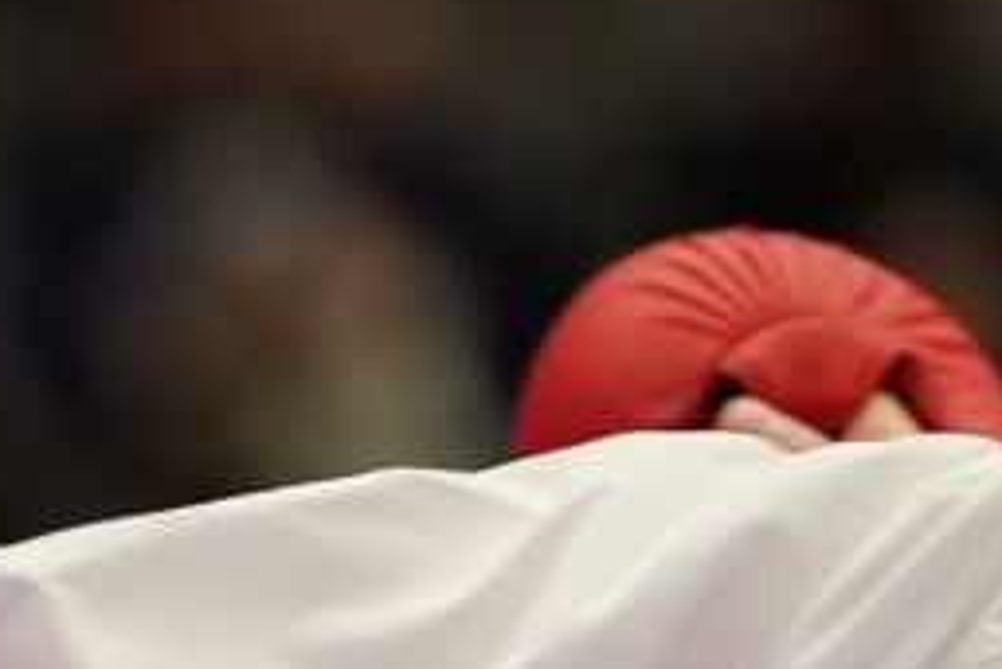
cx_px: -979
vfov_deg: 1.2
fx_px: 32861
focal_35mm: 1180
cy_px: 1412
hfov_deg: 1.7
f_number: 2.8
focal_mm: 168
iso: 2500
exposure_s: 1/1000
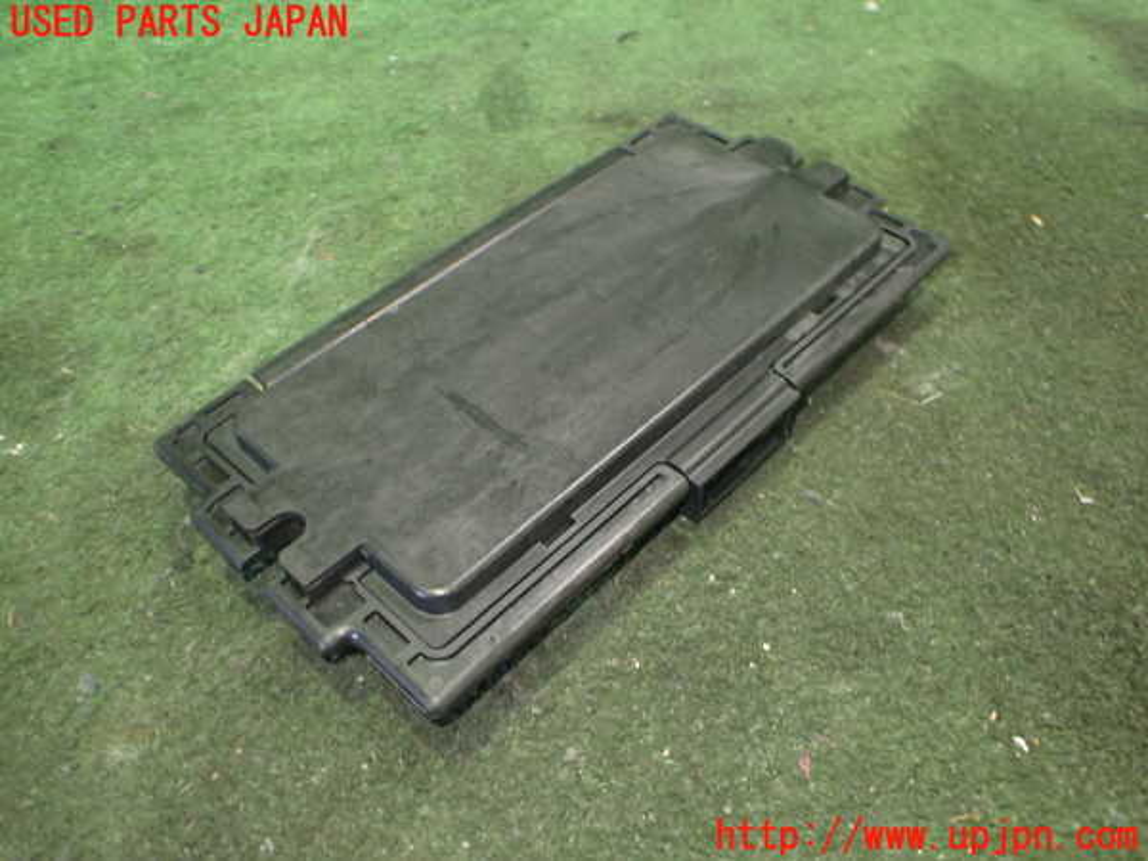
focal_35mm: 30
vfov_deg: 46.8
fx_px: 995
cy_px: 430
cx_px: 574
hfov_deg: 60.0
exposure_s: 1/30
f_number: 2.3
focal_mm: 5.4
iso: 800
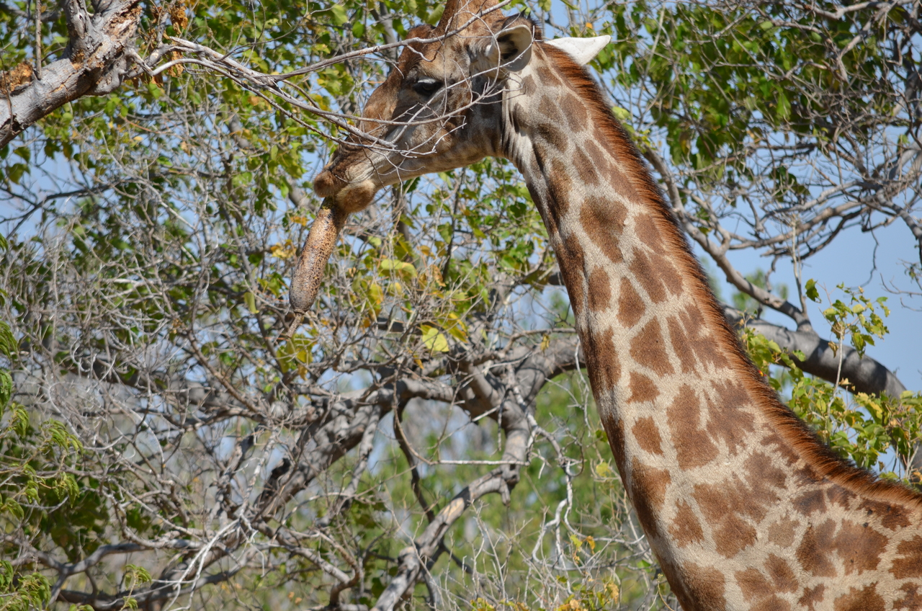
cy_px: 306
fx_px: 11502
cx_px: 461
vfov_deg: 3.0
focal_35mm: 450
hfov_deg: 4.6
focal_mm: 300
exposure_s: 1/640
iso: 200
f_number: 6.3
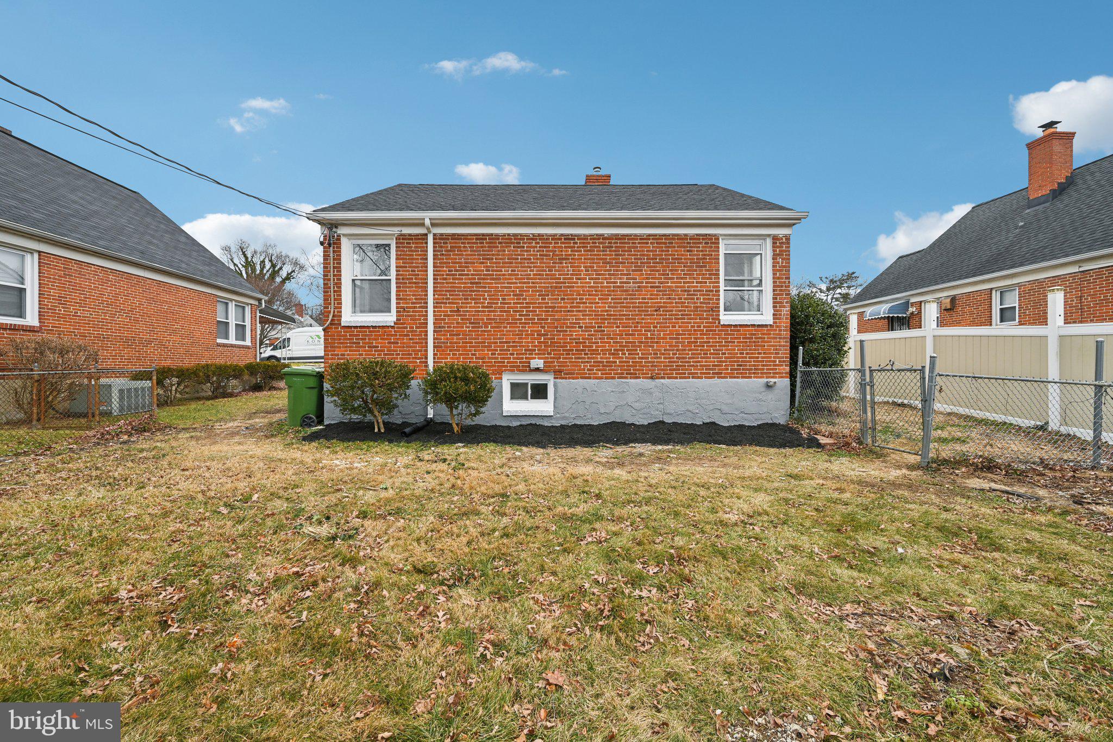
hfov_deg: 104.3
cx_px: 556
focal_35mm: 14
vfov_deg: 81.2
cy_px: 371
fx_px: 433
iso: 100
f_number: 8
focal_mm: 14
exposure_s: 1/80
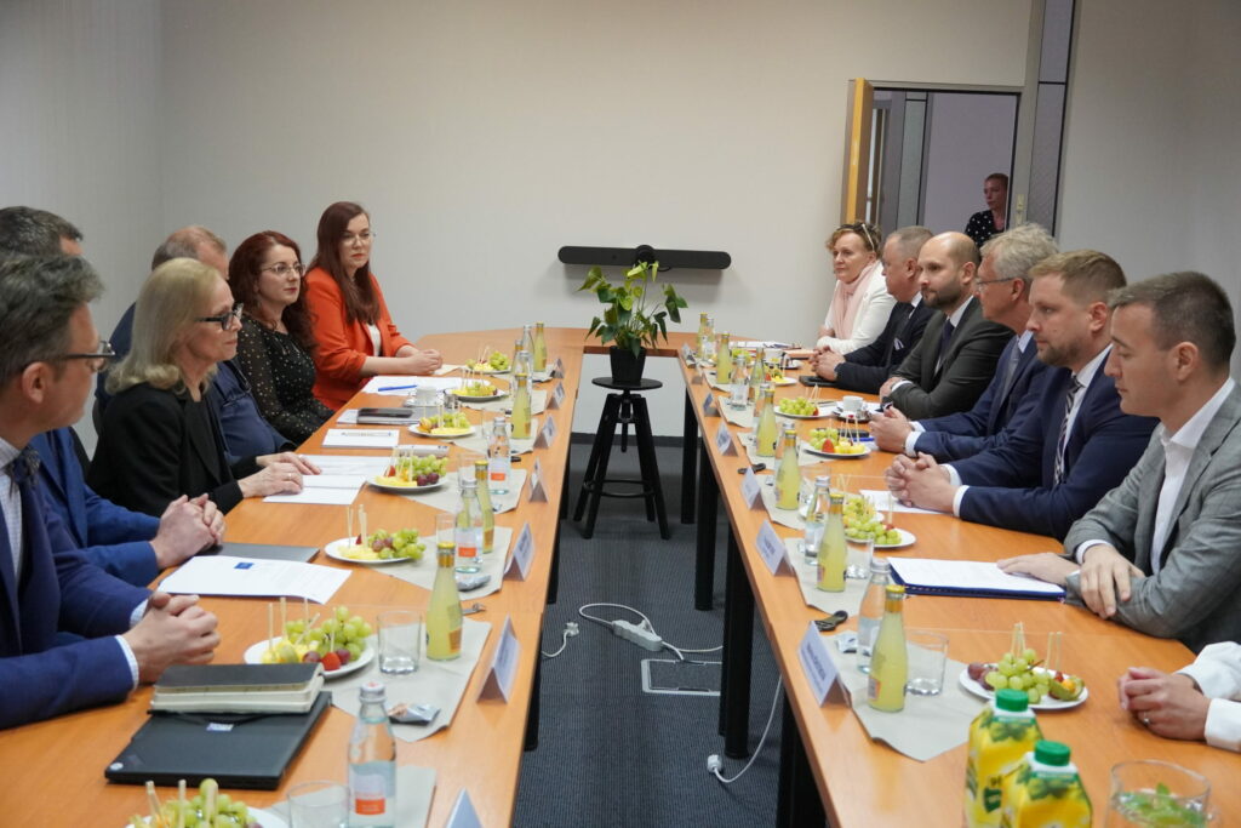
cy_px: 414
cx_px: 620
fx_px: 1551
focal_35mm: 45
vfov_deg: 29.9
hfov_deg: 43.6
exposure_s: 1/160
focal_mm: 30
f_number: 4.5
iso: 2500
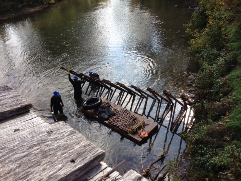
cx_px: 120
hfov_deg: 55.4
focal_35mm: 33
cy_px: 90
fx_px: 230
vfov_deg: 42.9
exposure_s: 1/507
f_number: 2.4
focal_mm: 4.12
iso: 50
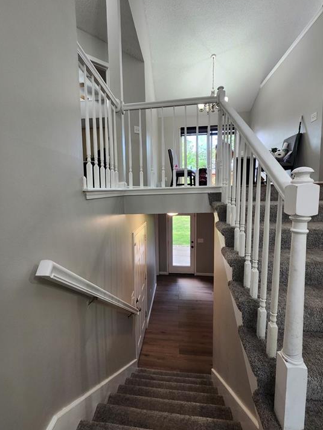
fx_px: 174
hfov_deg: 85.7
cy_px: 213
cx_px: 158
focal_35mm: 14
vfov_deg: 102.1
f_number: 2.2
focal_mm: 1.74
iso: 125
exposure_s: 1/60
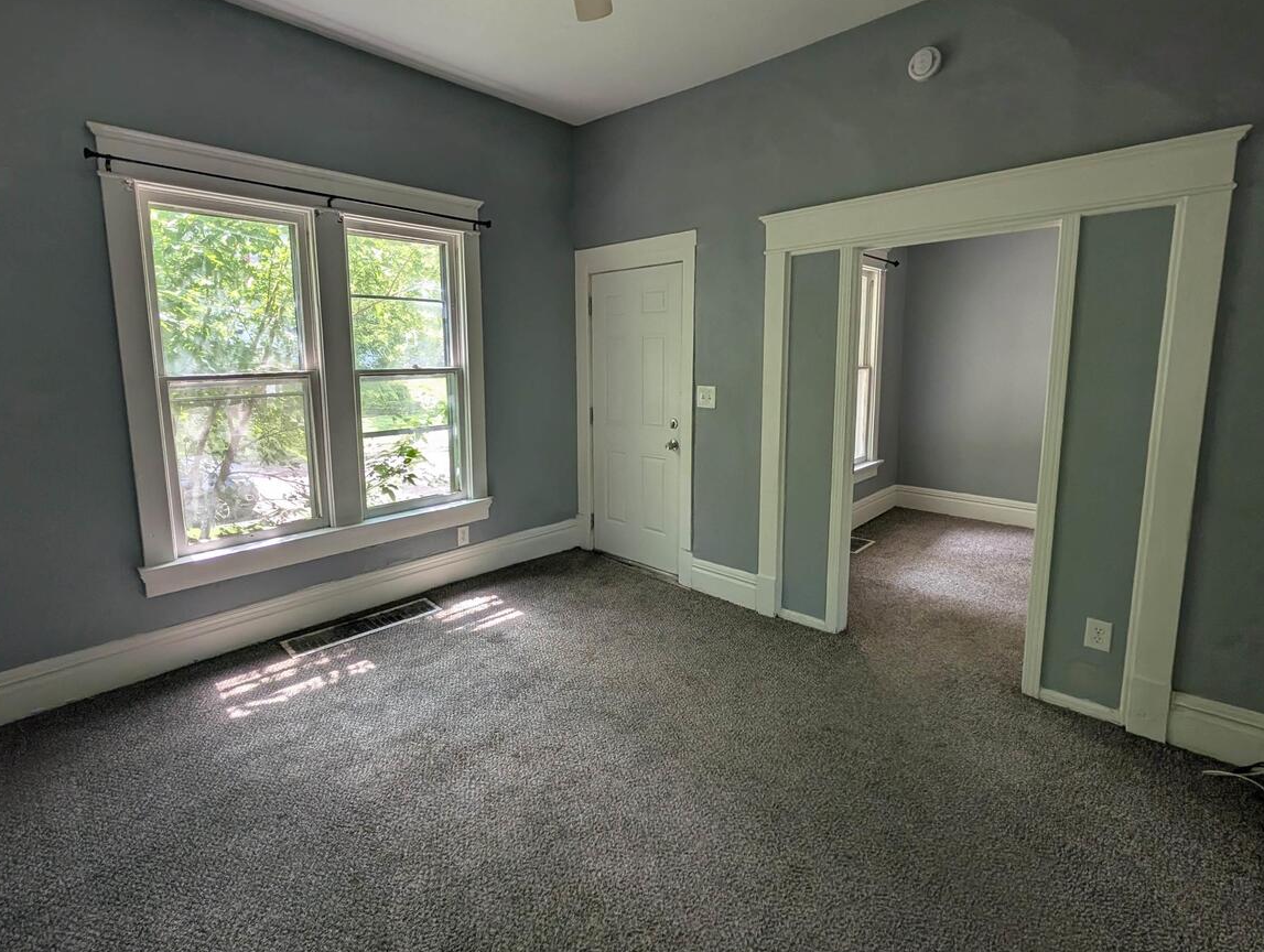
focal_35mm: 15
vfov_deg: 81.7
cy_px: 429
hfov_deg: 98.0
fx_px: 549
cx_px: 601
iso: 48
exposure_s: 1/150
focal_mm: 2.02
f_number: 1.7
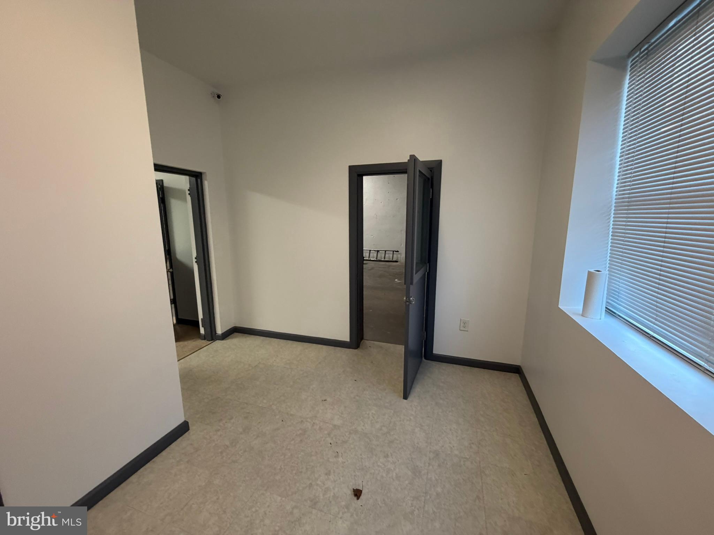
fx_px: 289
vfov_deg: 85.7
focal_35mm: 14
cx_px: 357
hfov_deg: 102.1
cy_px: 268
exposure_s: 1/120
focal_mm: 2.22
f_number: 2.2
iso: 320
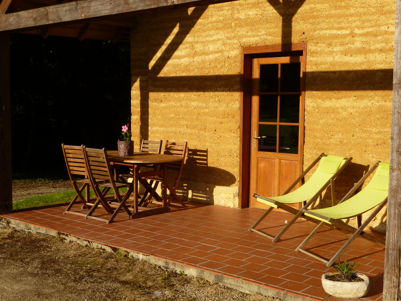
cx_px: 200
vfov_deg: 31.5
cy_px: 150
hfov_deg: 41.2
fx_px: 533
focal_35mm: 46
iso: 100
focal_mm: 8
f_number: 4
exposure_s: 1/800
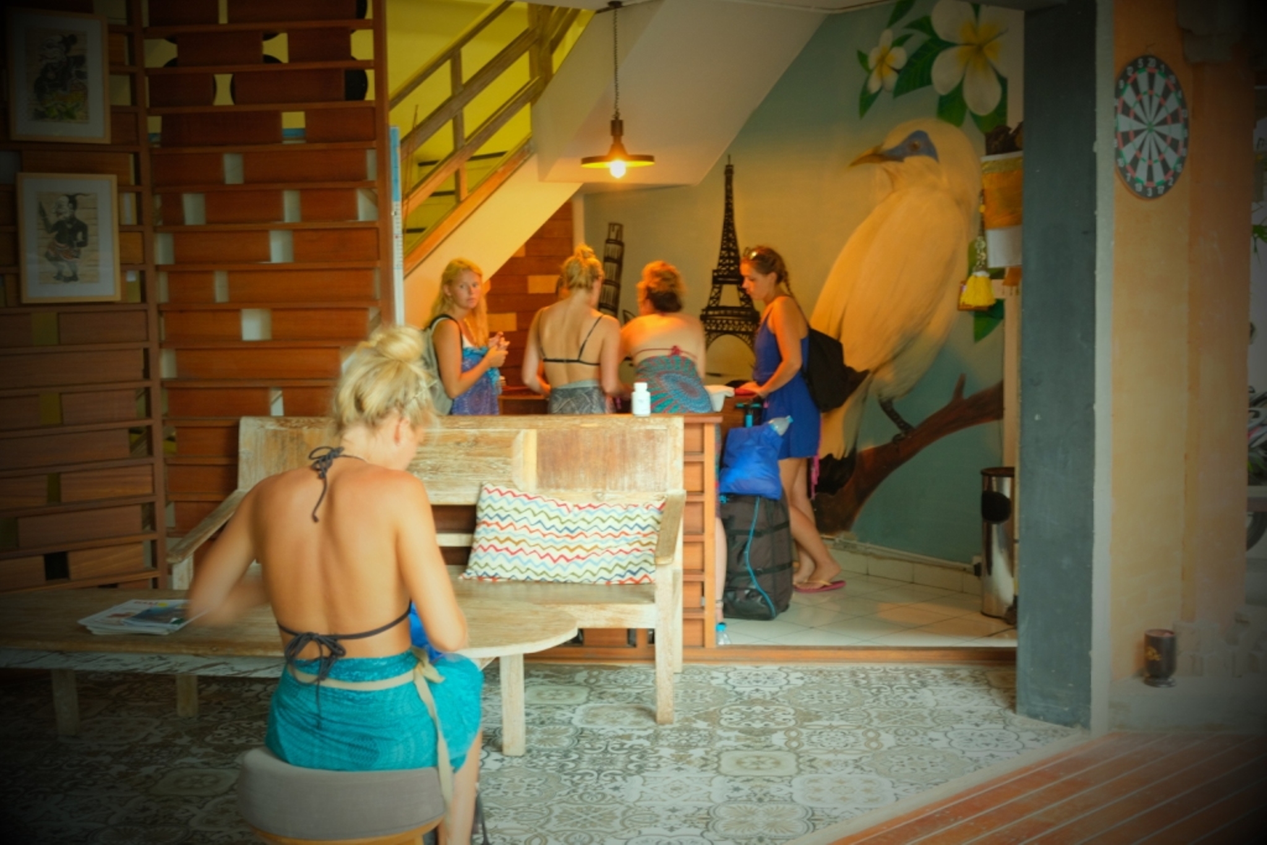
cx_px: 634
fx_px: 1443
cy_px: 422
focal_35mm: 41
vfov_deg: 32.6
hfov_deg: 47.4
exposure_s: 1/7
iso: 800
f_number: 2.8
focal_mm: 27
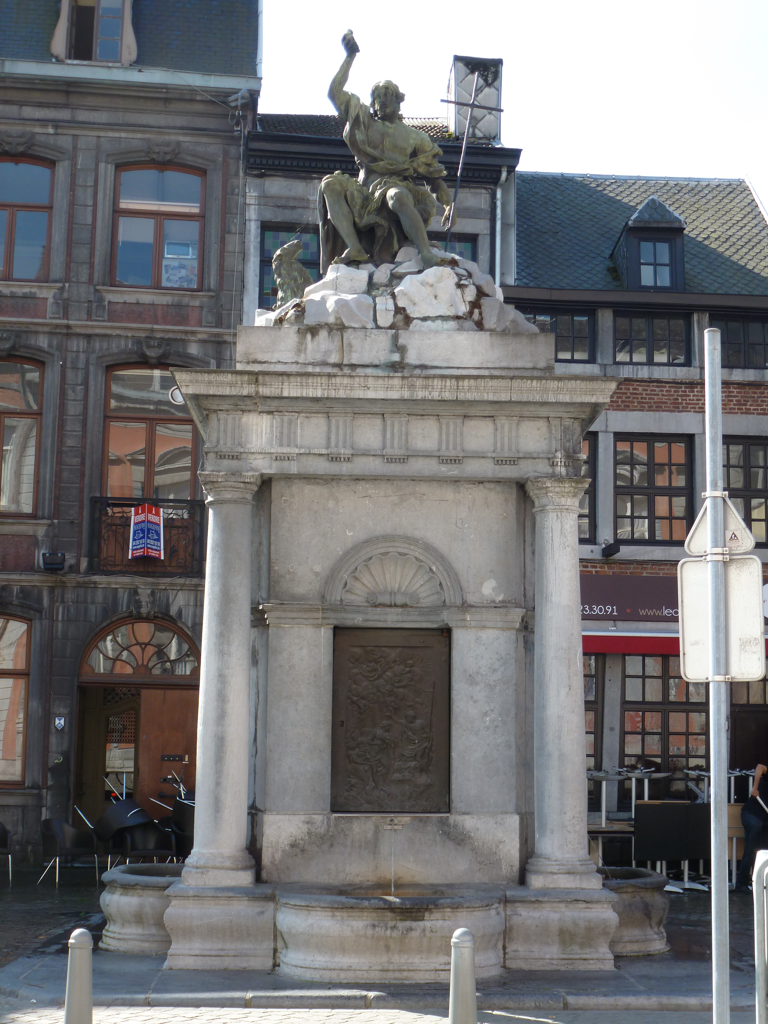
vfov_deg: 36.8
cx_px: 384
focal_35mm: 52
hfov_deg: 28.0
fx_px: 1538
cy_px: 512
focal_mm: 9.4
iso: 100
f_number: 4.3
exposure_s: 1/125
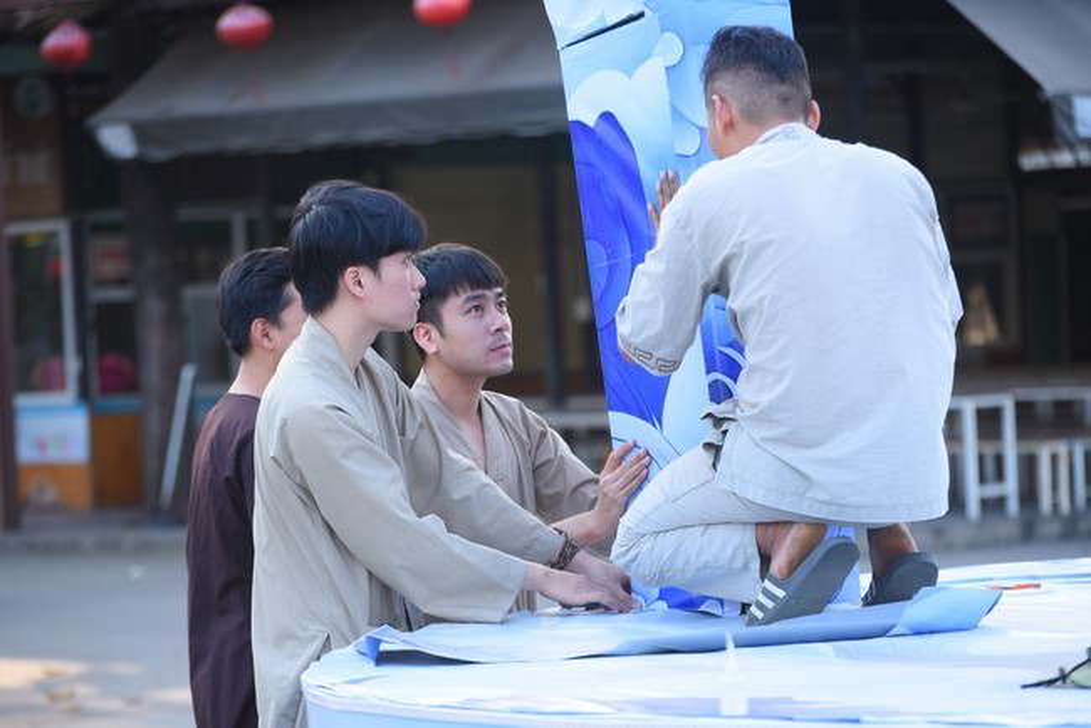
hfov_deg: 12.4
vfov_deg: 8.3
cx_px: 546
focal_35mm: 165
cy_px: 364
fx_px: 5002
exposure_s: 1/200
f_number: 5
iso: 400
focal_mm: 165
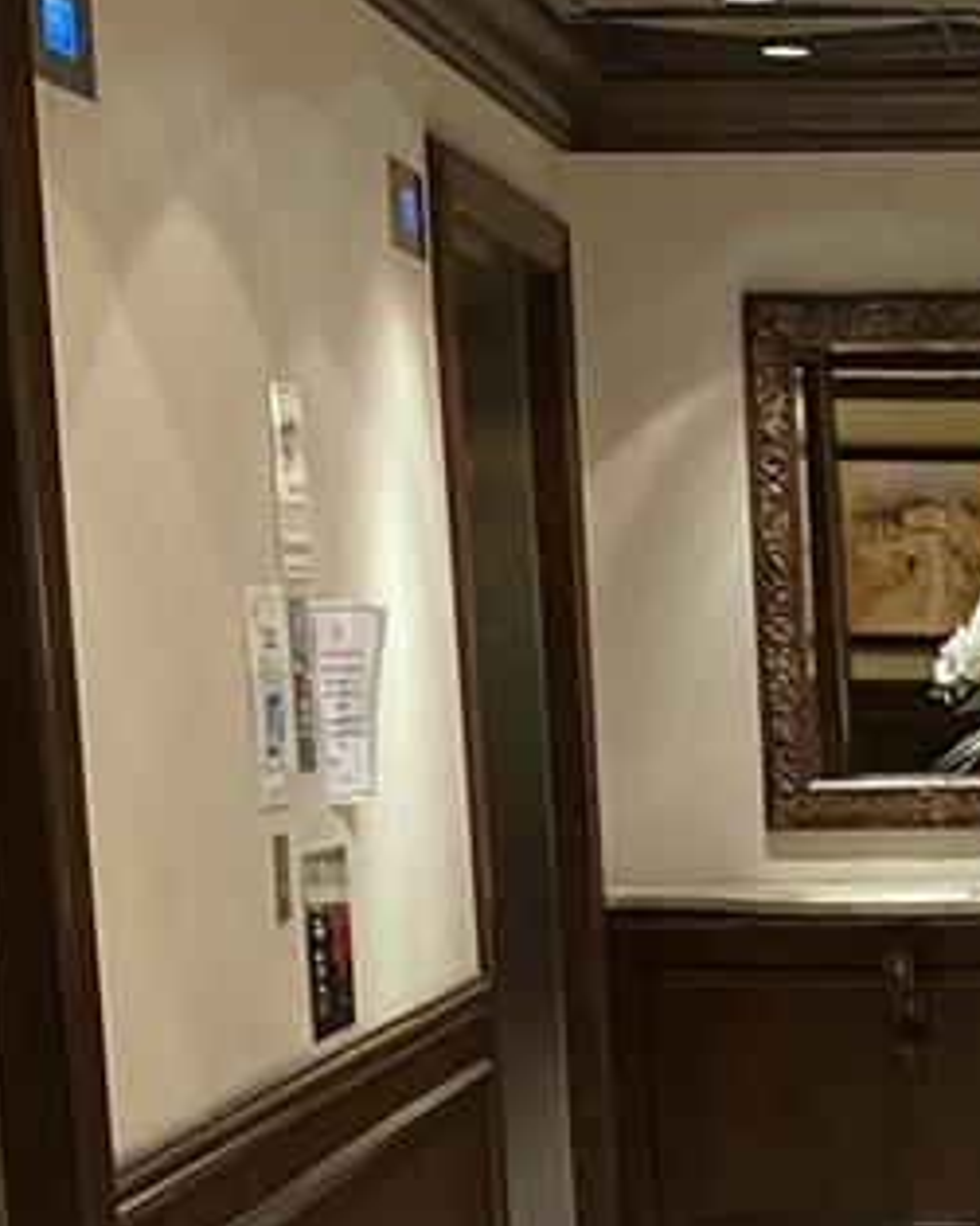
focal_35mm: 97
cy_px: 1304
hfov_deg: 15.2
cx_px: 1234
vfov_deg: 19.1
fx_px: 3518
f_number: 1.8
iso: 320
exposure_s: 1/60
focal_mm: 4.25
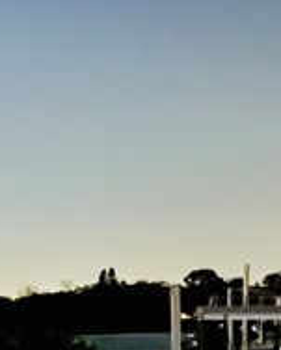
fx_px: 1431
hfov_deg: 9.6
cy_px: 505
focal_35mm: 138
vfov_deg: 13.3
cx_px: -447
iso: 2500
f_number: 1.6
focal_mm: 5.1
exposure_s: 1/2
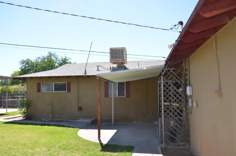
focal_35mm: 29
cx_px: 110
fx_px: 190
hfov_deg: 63.7
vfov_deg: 44.8
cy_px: 78
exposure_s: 1/250
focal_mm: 18
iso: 100
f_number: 6.3
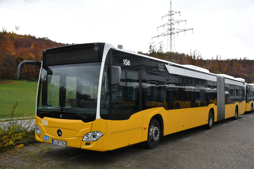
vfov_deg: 36.9
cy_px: 84
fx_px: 254
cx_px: 127
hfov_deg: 53.1
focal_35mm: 36
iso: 1250
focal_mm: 24
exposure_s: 1/1000
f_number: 4
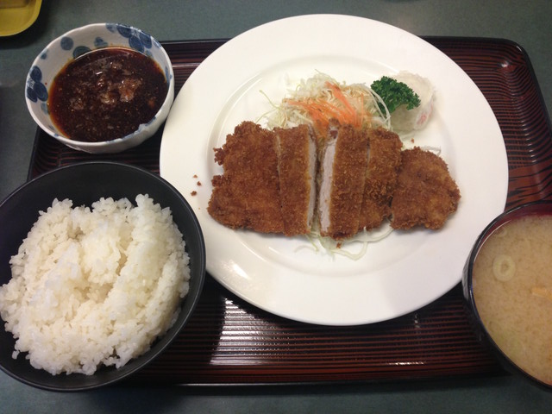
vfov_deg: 42.9
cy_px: 207
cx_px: 276
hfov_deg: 55.4
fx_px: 526
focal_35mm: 33
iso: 100
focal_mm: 4.13
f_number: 2.4
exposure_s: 1/20
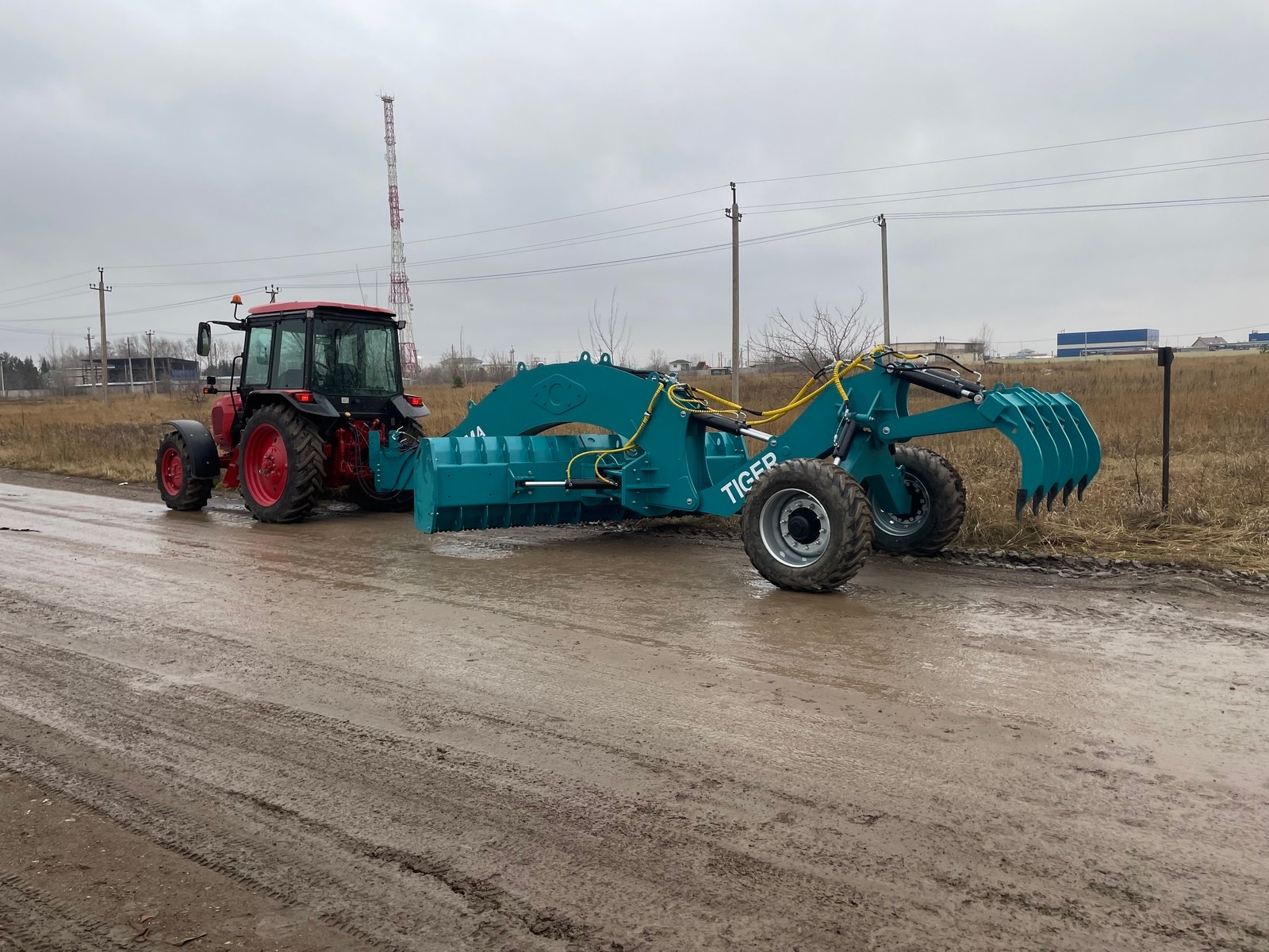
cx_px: 634
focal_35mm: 26
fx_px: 953
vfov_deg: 53.1
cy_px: 476
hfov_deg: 67.3
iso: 32
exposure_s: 1/193
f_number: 1.6
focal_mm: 4.2
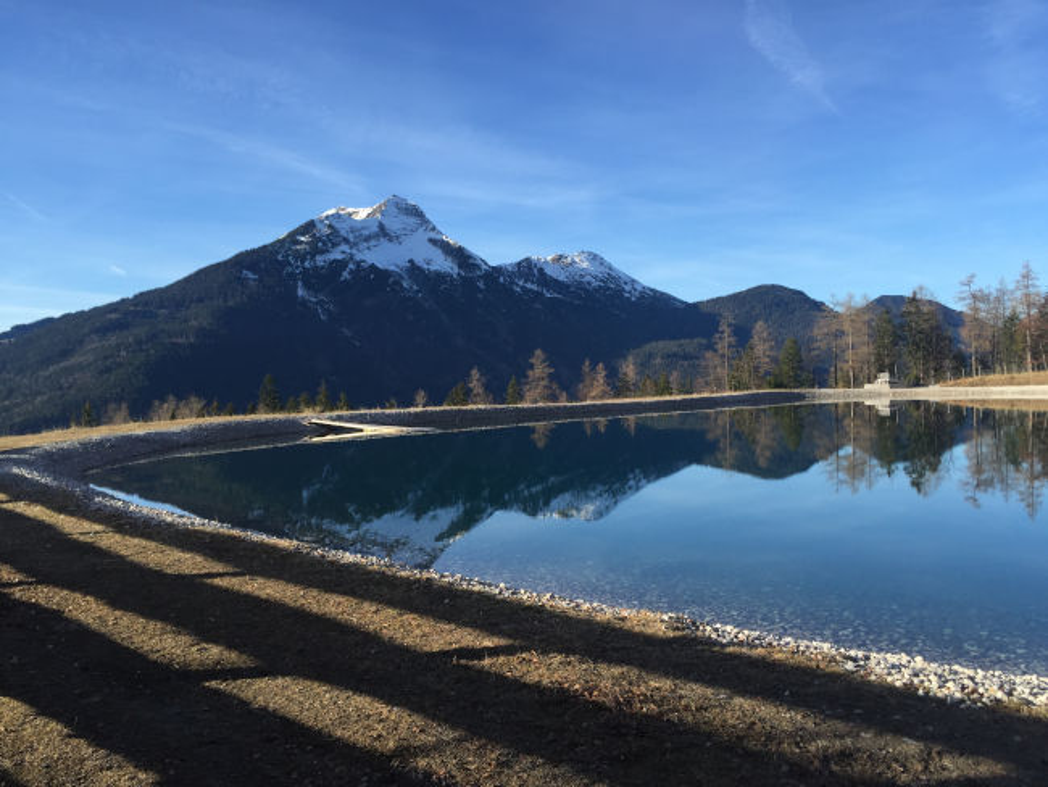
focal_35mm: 29
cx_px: 524
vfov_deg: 48.3
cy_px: 394
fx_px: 878
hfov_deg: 61.6
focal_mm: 4.15
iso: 32
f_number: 2.2
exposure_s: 1/879
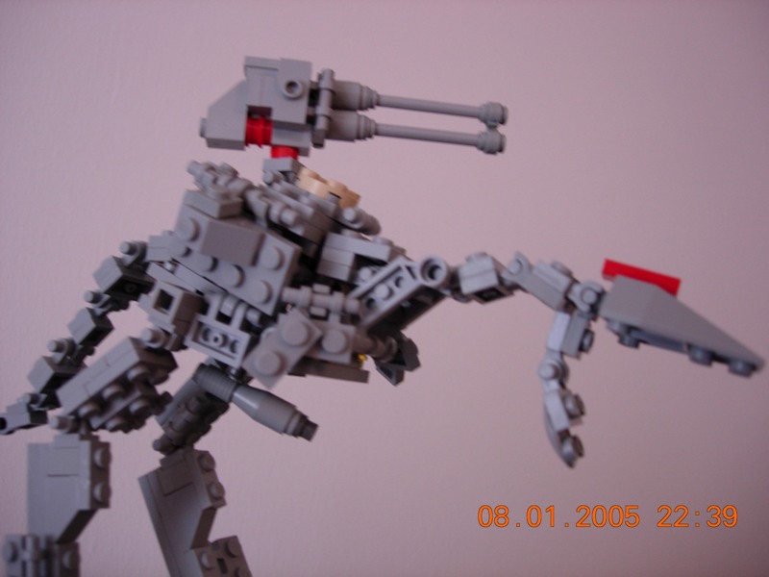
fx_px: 844
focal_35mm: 38
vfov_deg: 37.7
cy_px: 288
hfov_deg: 49.0
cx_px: 384
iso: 64
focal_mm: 7.8
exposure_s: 1/15.1
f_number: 2.8
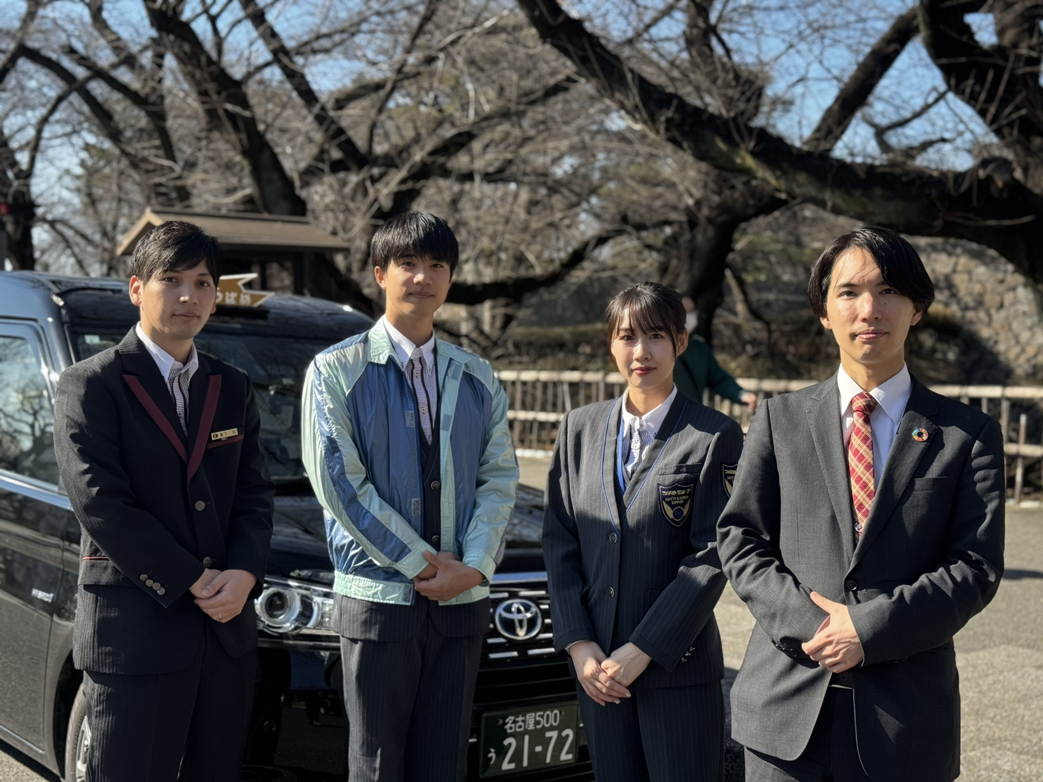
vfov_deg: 30.3
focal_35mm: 48
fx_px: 1446
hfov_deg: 39.7
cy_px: 391
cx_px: 522
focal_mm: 6.76
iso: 64
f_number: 1.78
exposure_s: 1/1366
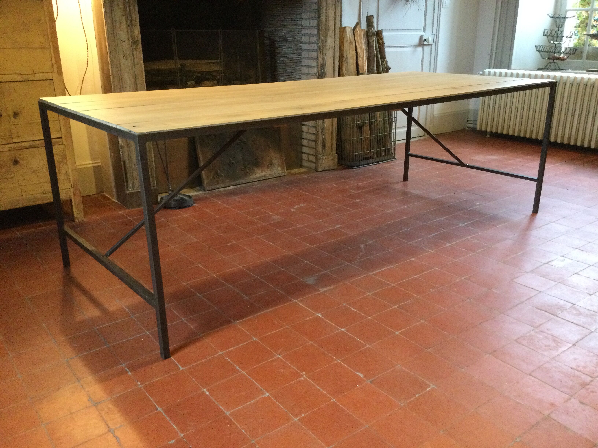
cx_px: 299
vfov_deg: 45.4
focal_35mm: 31
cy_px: 224
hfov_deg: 58.4
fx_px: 536
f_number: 2.4
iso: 250
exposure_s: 1/17
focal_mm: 3.3
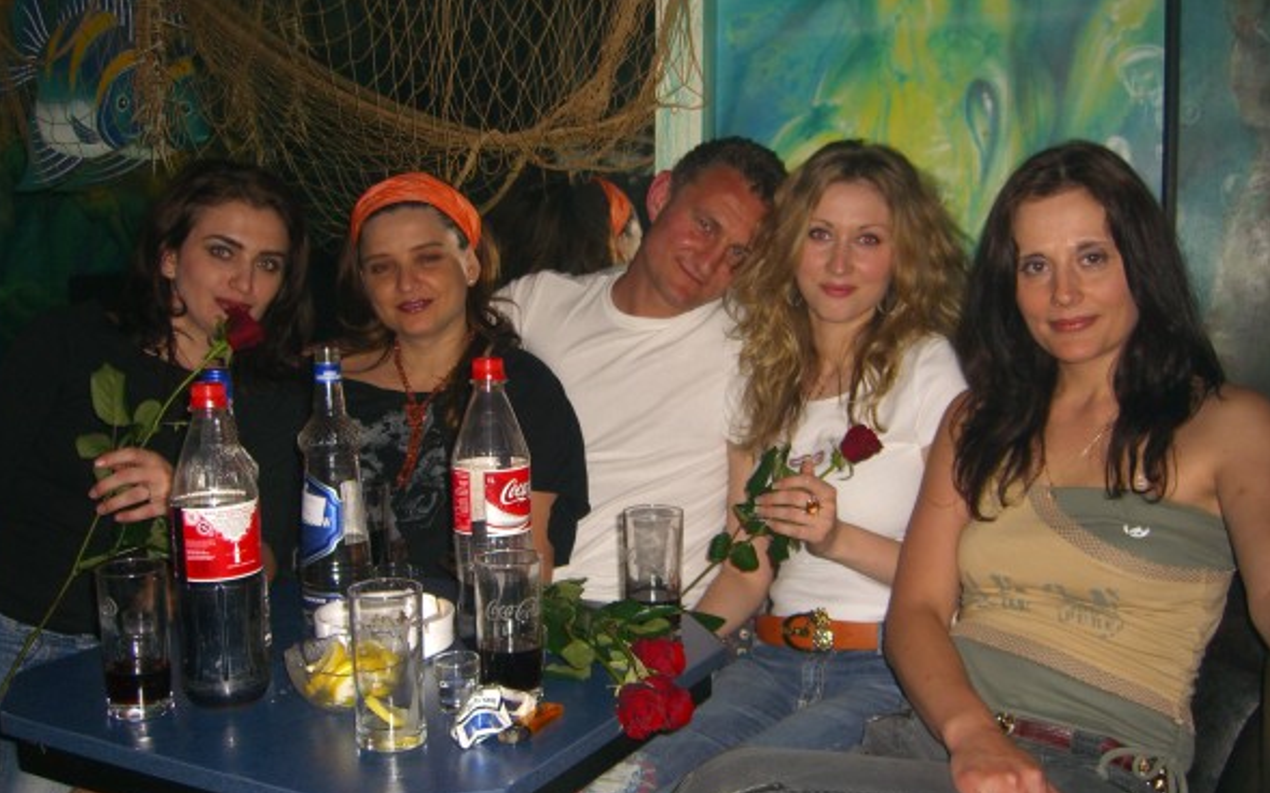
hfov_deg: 48.2
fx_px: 1419
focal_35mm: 41
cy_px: 394
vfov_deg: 31.2
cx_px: 627
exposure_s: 1/60
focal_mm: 7.9
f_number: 2.8
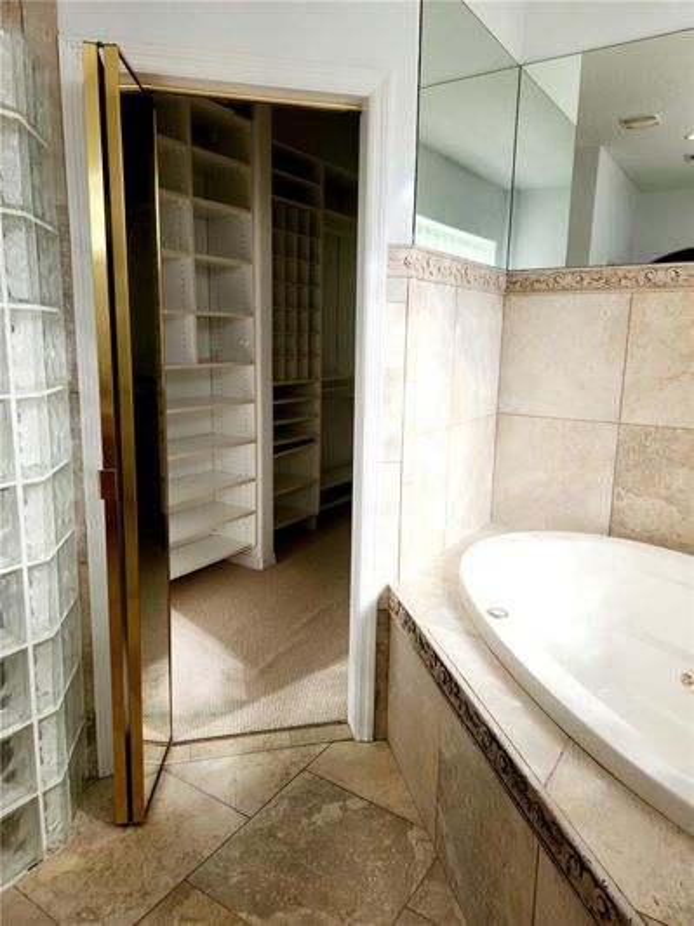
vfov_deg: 73.9
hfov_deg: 58.9
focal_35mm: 23
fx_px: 615
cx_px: 347
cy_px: 463
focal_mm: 5.4
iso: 20
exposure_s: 1/370
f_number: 1.8
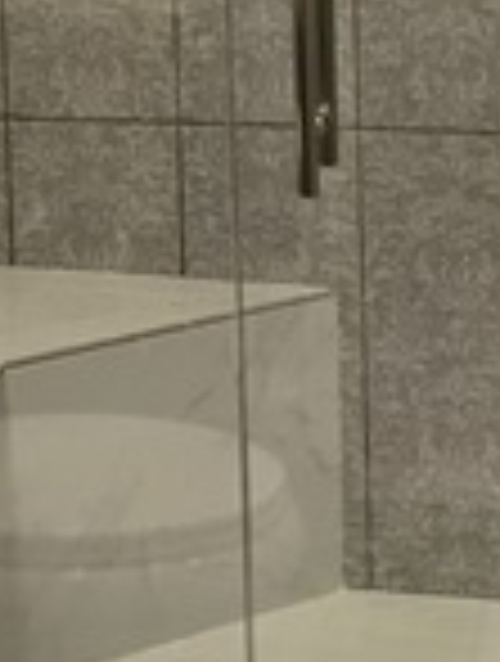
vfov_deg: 16.6
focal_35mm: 114
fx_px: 2186
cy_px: -108
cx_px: 153
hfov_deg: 13.0
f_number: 1.8
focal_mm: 3.99
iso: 64
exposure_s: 1/15
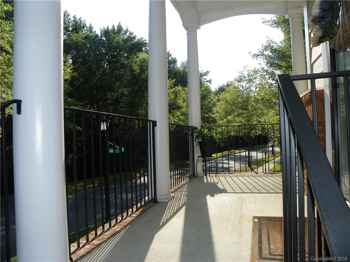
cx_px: 175
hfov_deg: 67.3
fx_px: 263
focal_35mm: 26
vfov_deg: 53.1
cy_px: 131
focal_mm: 4.6
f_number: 4.5
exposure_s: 1/320
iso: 64
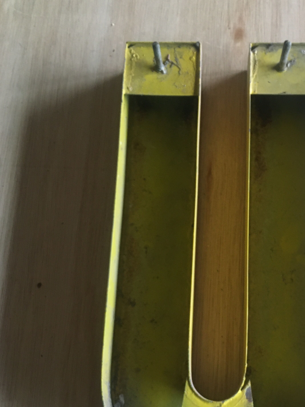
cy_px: 260
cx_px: 202
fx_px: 482
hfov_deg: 34.8
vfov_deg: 45.3
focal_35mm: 41
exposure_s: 1/33
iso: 200
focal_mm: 4.15
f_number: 2.2
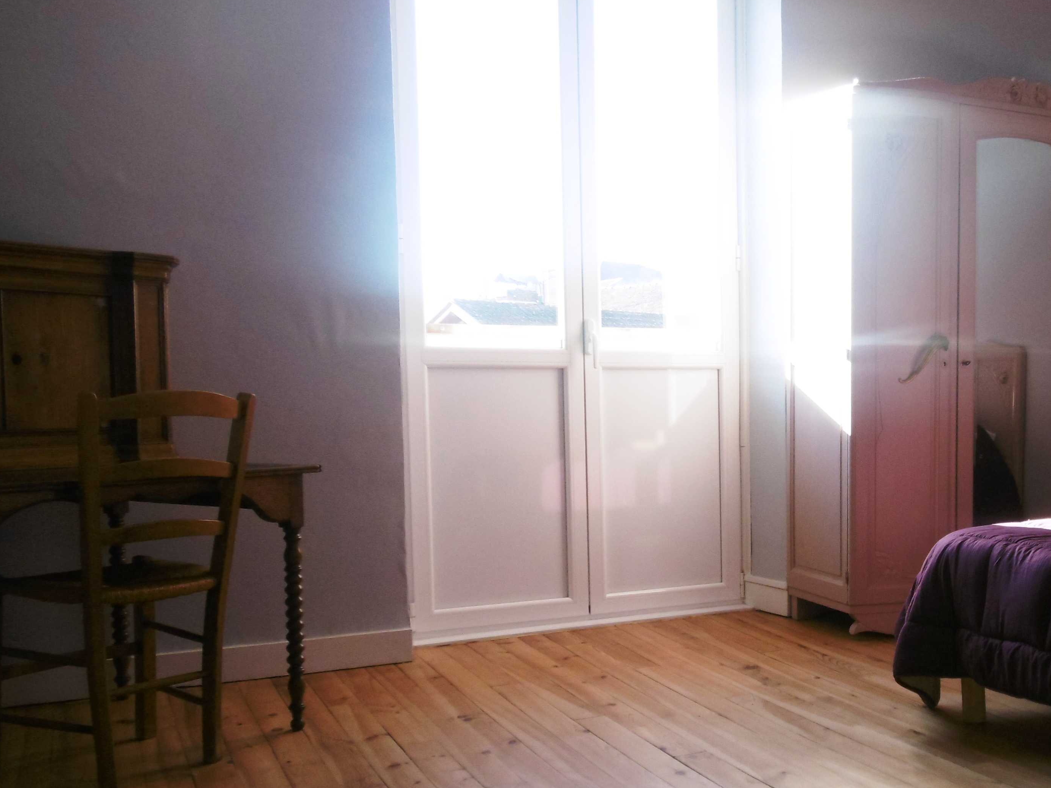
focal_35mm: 40
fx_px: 1215
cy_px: 475
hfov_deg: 44.2
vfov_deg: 35.8
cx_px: 860
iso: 100
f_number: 3.1
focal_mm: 4.3
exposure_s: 1/60
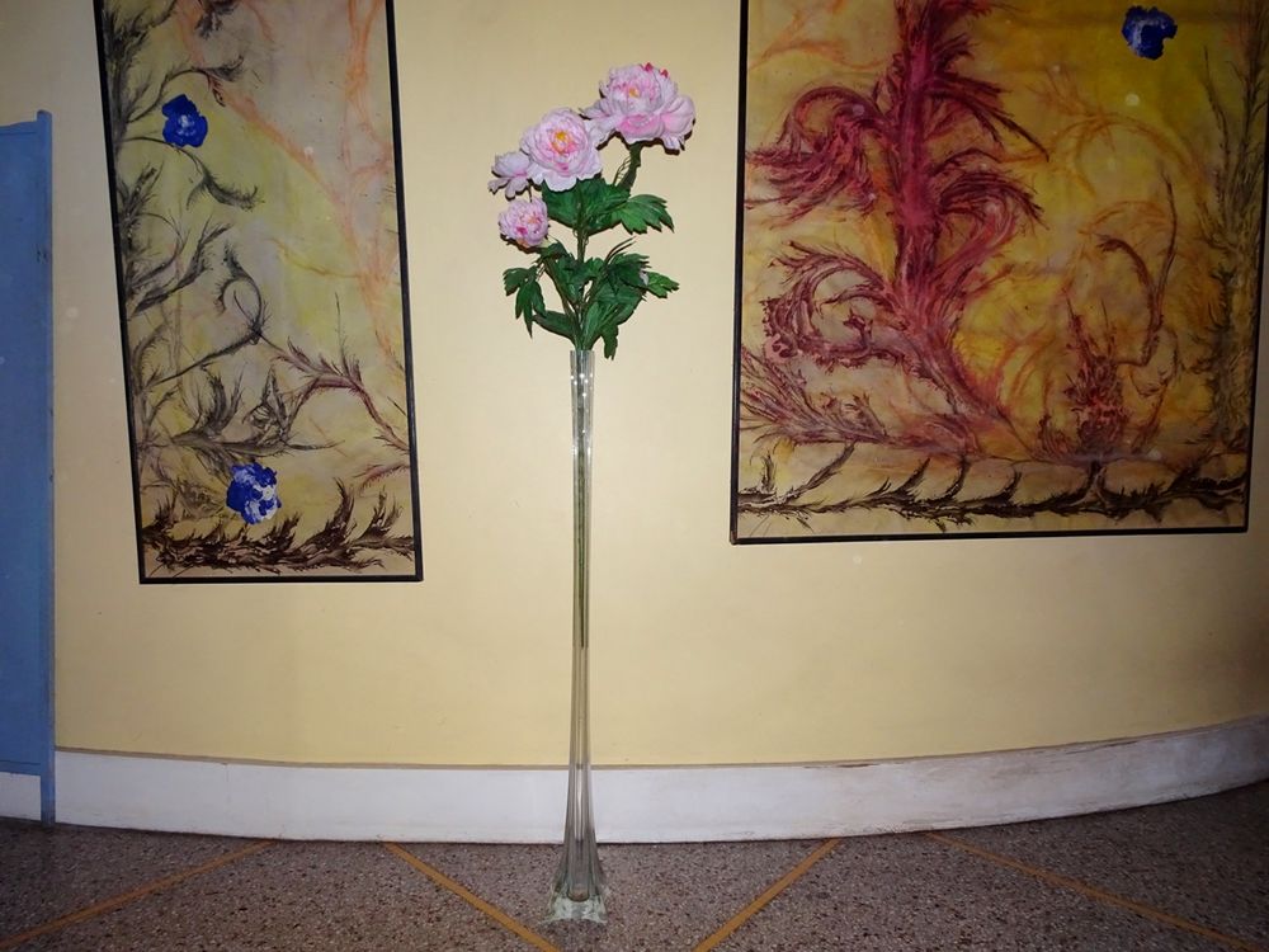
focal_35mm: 24
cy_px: 476
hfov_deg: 71.6
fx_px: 880
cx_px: 634
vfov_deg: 56.8
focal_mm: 4.1
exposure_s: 1/30
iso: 250
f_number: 3.5
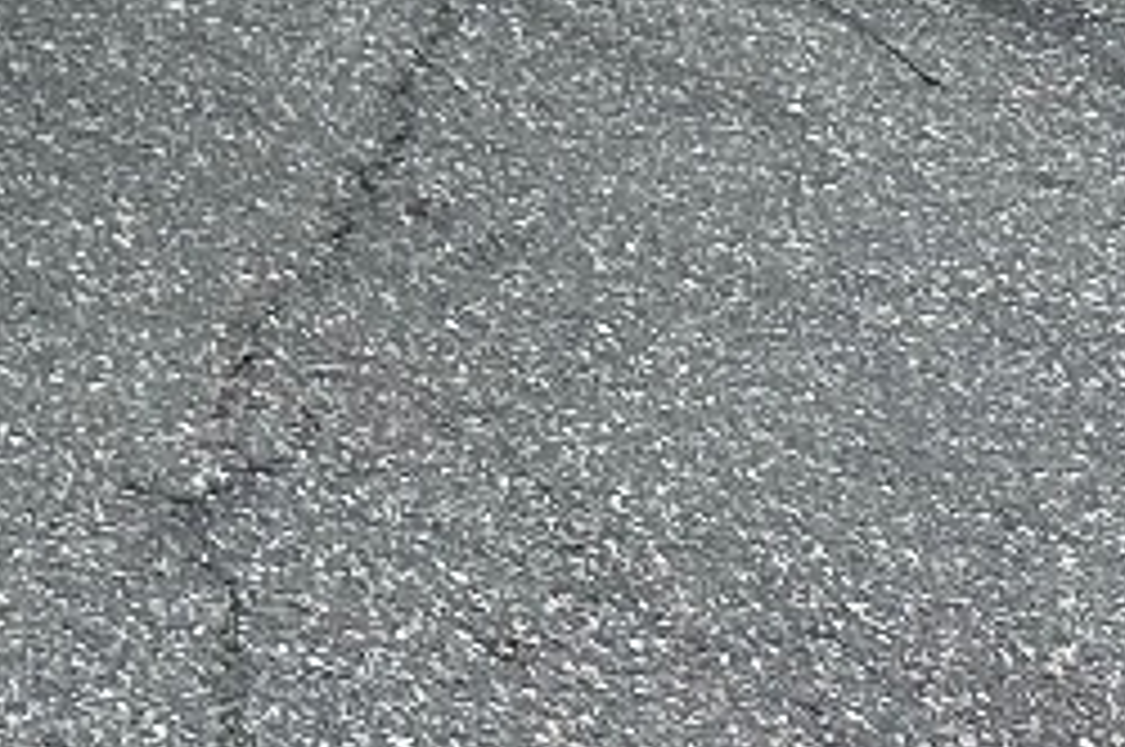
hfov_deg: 11.6
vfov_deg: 8.5
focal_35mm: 144
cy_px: -1215
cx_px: -1611
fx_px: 4494
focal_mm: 6.86
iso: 80
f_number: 1.78
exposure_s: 1/2967
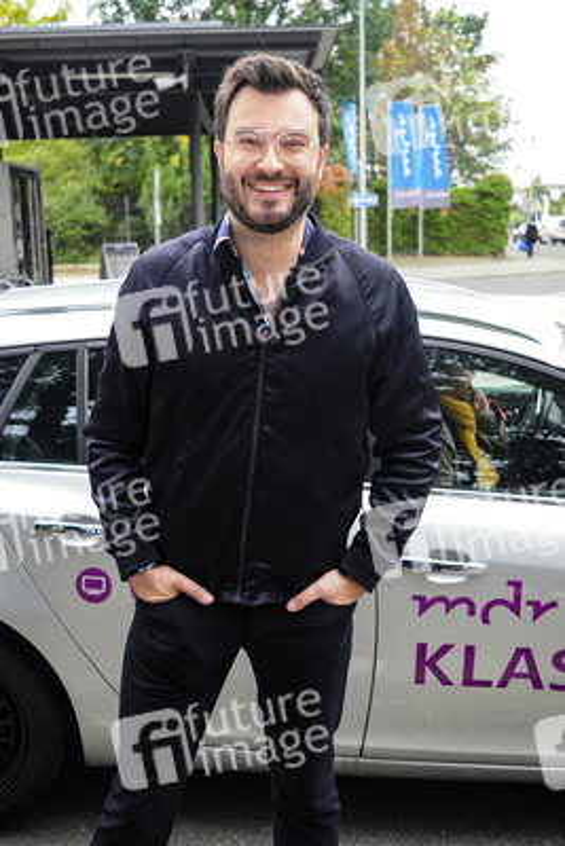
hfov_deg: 33.0
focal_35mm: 40
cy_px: 423
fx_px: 953
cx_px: 282
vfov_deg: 47.9
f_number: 4.2
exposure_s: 1/80
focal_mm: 27
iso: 1000
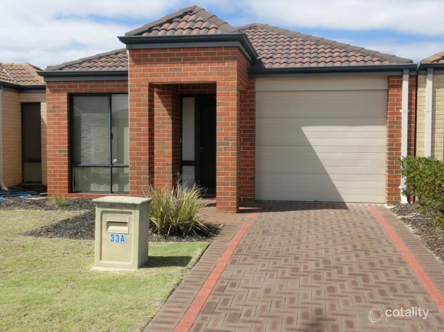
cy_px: 166
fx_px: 487
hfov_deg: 49.0
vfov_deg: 37.7
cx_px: 222
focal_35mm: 38
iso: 80
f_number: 3.9
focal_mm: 6.67
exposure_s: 1/1000
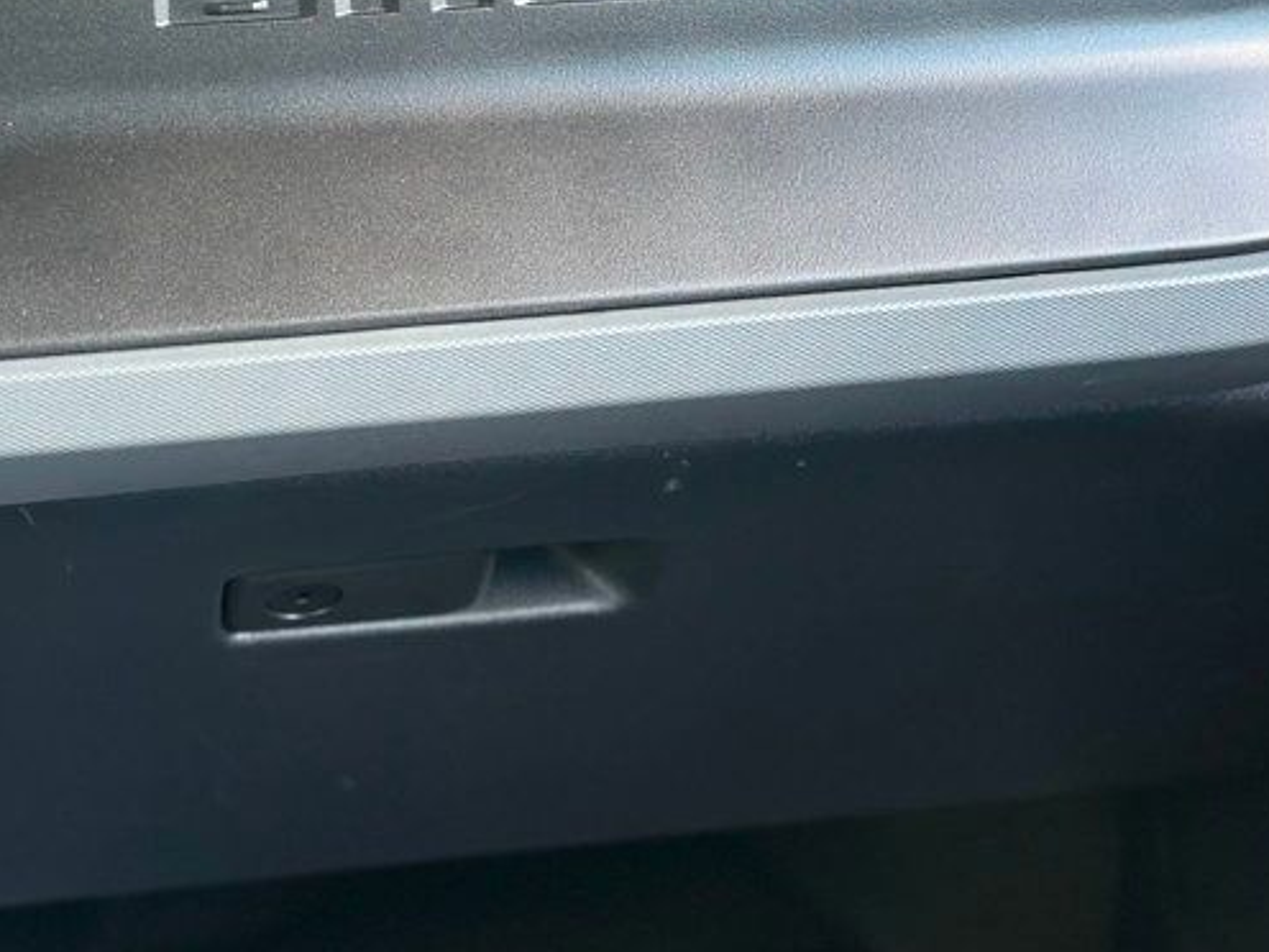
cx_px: 568
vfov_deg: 14.9
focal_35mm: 99
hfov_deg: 19.8
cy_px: 258
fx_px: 3629
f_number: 1.78
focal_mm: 6.86
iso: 125
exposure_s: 1/119
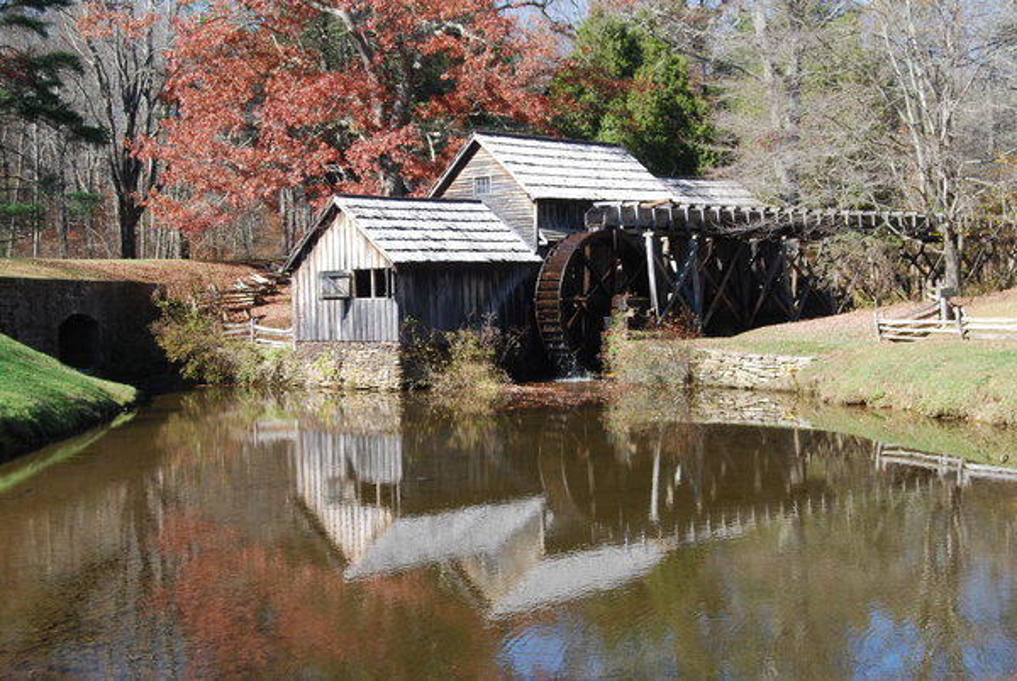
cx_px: 508
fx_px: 1443
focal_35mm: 51
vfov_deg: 26.6
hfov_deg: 38.8
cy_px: 340
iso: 200
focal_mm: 34
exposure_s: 1/160
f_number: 9
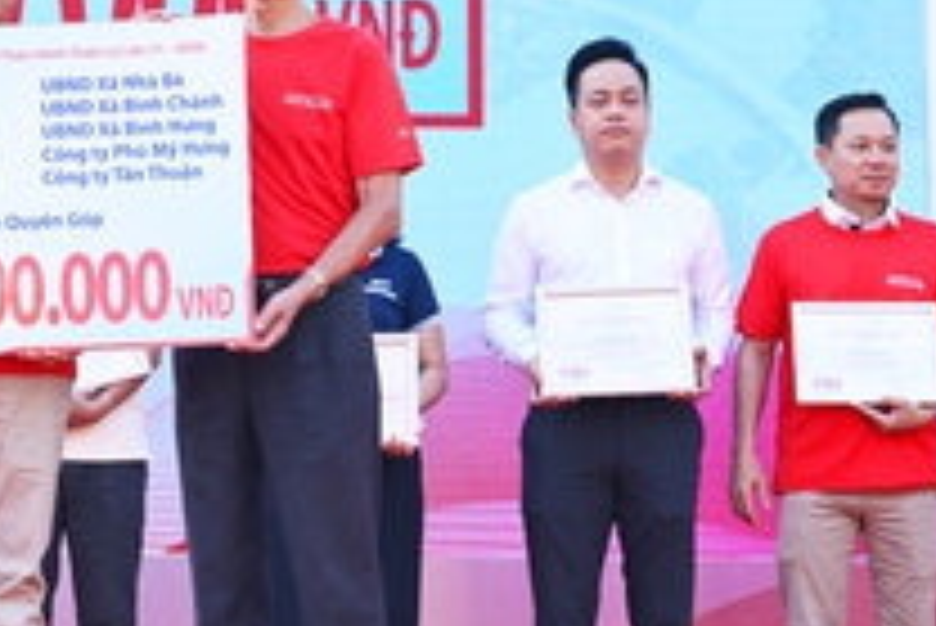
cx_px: 198
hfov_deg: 9.5
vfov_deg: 6.4
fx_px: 5594
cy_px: 20
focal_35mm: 215
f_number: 4.5
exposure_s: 1/200
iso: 160
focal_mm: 70
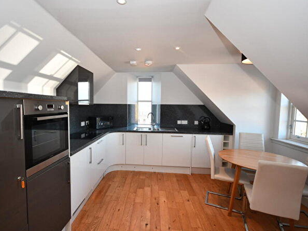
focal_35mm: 17
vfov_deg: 74.7
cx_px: 136
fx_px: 151
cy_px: 117
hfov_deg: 90.6
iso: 360
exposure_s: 1/60
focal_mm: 10
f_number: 4
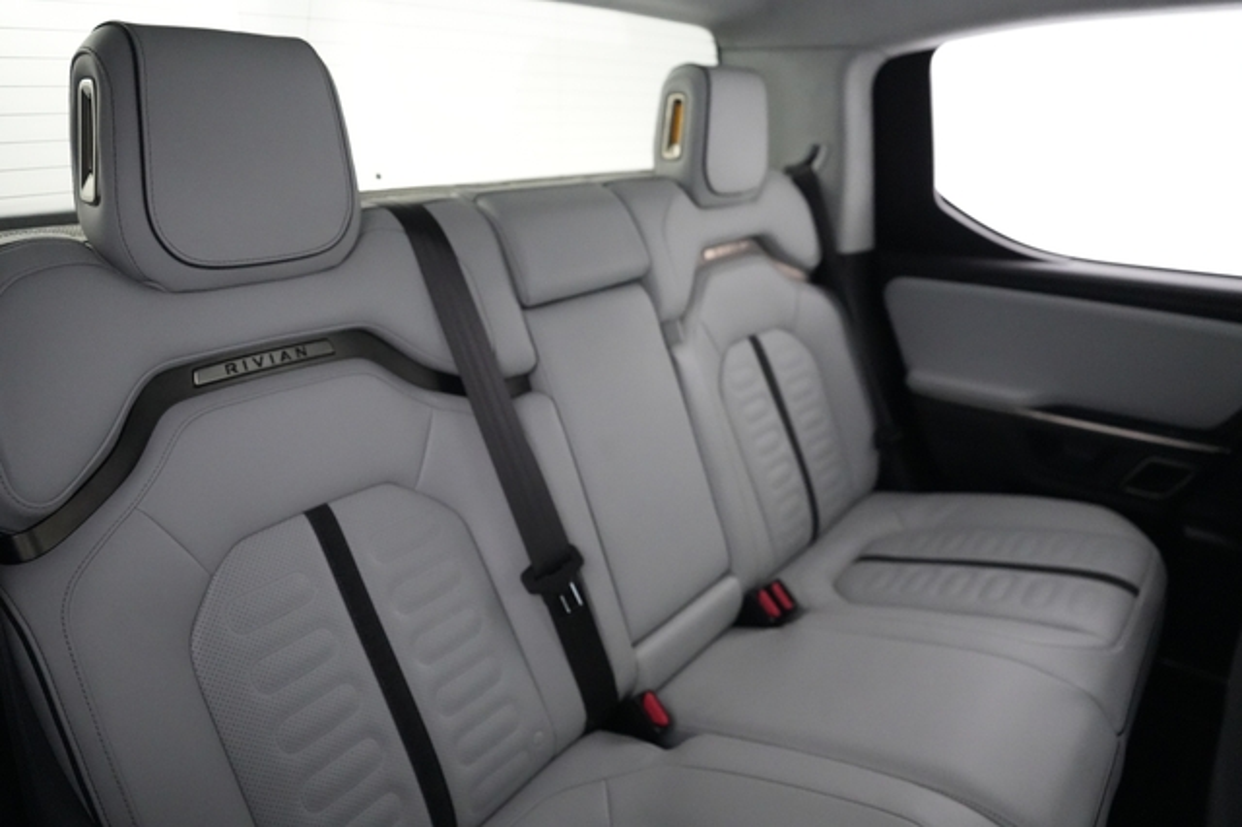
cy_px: 414
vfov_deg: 53.1
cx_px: 621
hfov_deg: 73.8
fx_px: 828
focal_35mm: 24
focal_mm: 24
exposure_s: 1/160
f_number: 2.8
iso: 12800
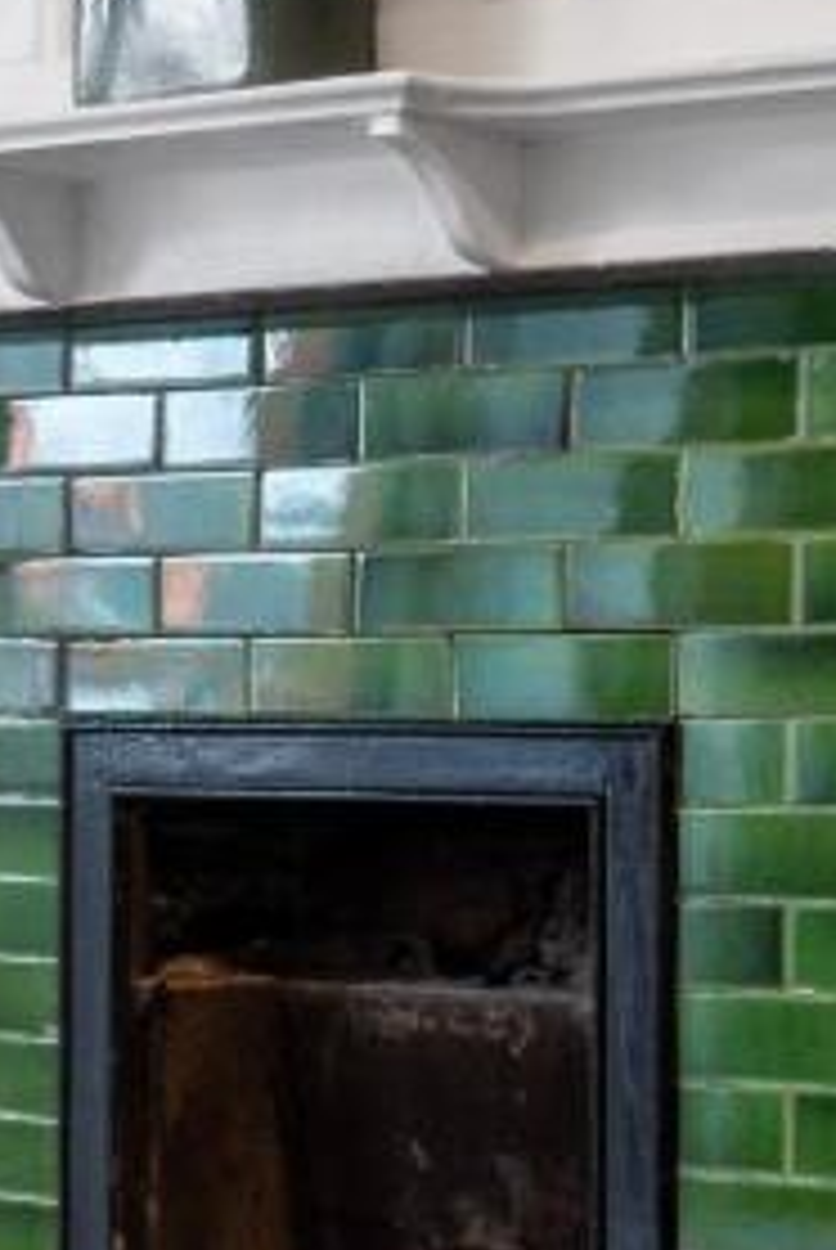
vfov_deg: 19.8
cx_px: 479
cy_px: 724
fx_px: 3579
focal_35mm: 103
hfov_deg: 13.3
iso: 640
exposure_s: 1/25
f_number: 4
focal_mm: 28
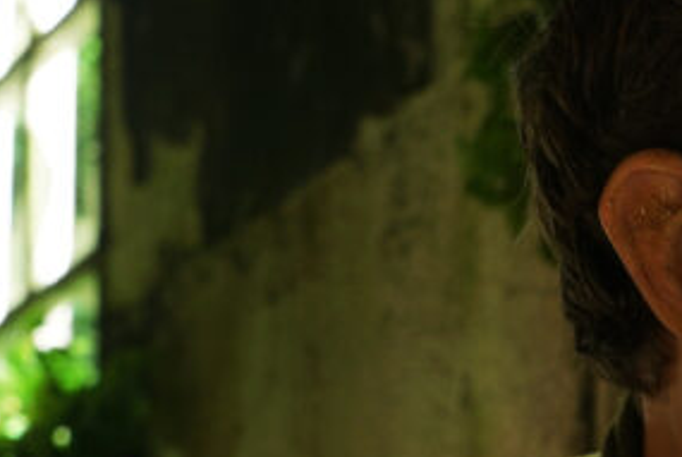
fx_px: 2334
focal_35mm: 123
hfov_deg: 15.8
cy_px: 504
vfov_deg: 11.0
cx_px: 885
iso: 800
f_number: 4.5
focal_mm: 39
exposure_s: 1/320
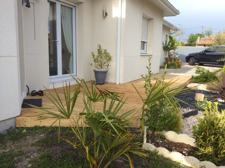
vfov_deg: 42.8
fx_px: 214
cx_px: 112
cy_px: 84
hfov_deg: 55.4
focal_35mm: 33
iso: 32
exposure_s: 1/394
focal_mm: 3.3
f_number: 2.4
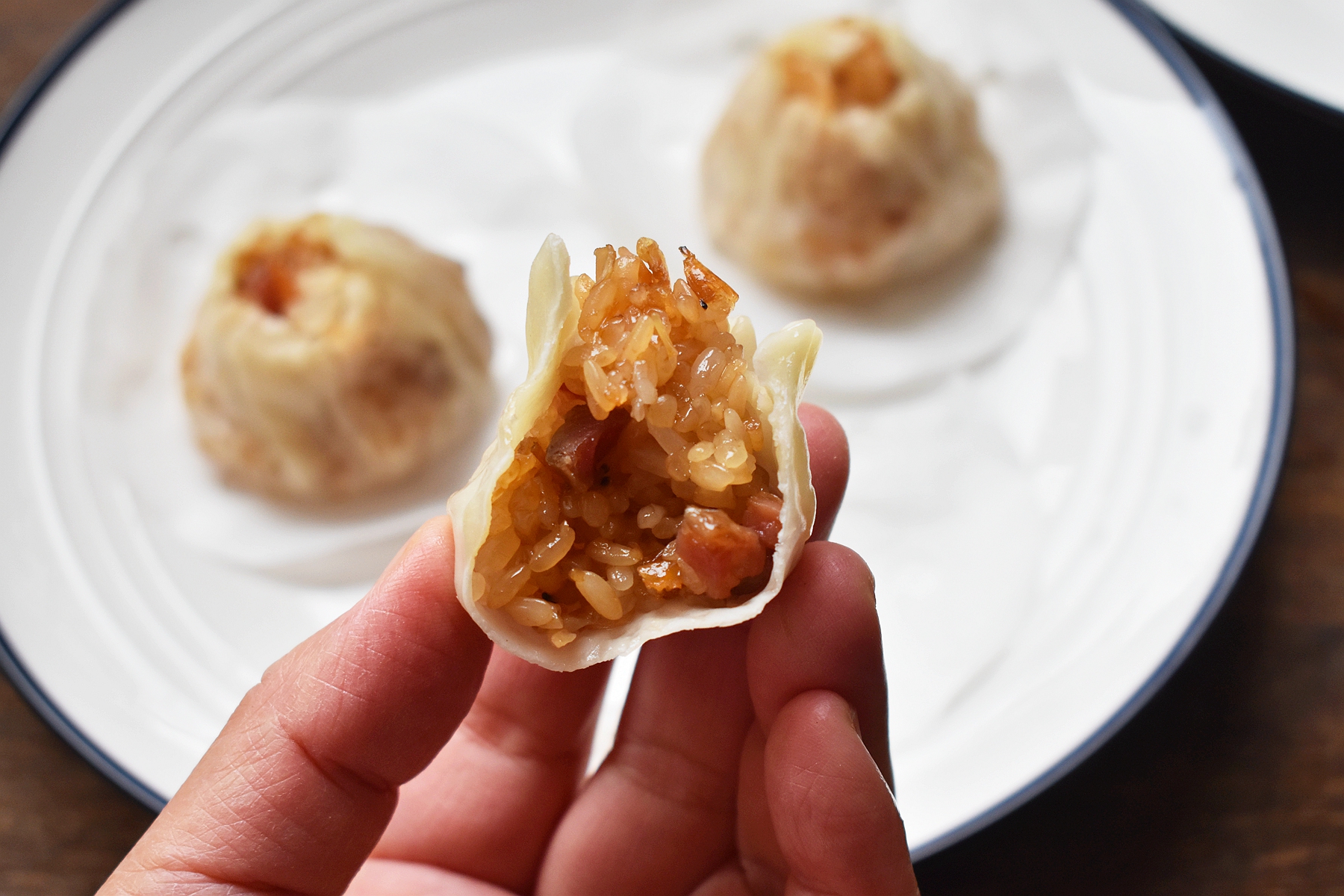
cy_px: 448
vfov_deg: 21.6
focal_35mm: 63
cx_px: 672
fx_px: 2352
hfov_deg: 31.9
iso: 800
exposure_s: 1/500
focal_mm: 42
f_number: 5
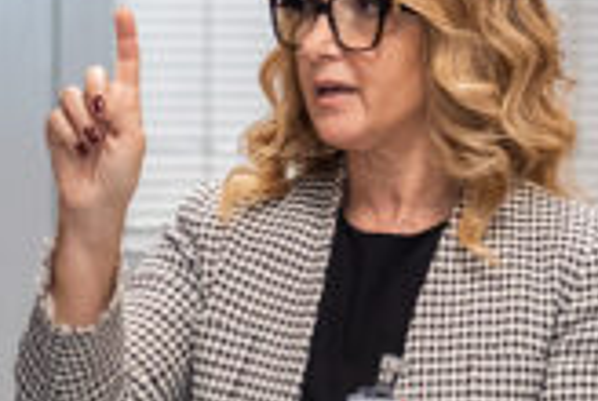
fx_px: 8104
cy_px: 113
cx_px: 51
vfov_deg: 2.8
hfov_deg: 4.2
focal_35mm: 487
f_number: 2.8
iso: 2000
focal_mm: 78
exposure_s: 1/200
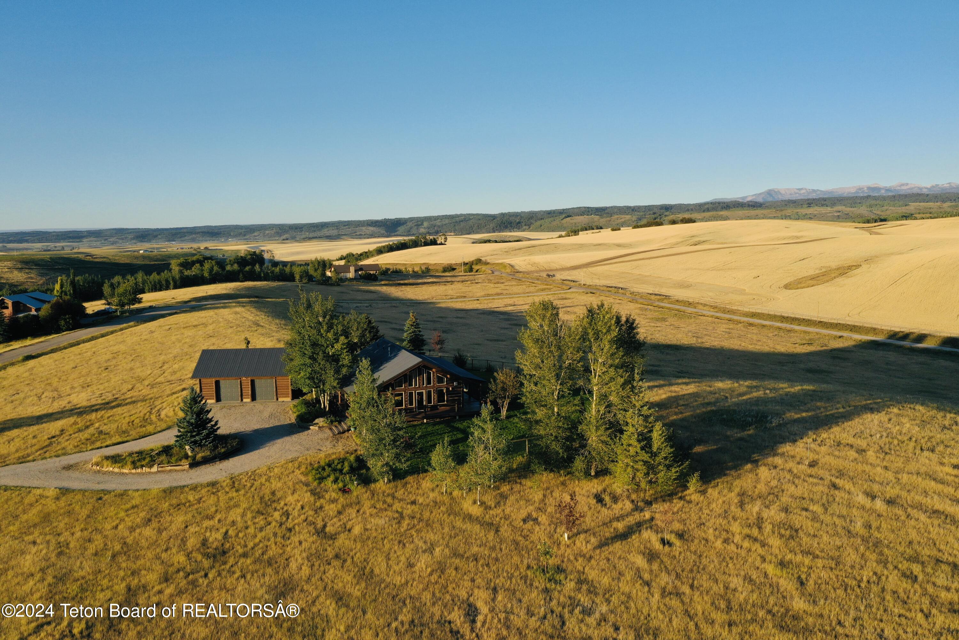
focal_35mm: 28
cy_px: 320
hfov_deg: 65.5
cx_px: 480
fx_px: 746
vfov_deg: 46.4
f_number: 5.6
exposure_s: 1/320
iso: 100
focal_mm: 10.26
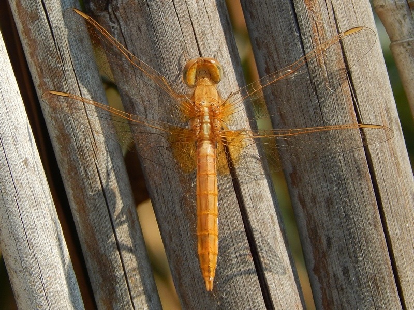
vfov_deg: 10.4
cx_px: 207
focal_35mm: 142
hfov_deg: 13.9
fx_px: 1698
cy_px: 155
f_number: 4.9
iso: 125
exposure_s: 1/400
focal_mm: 25.3
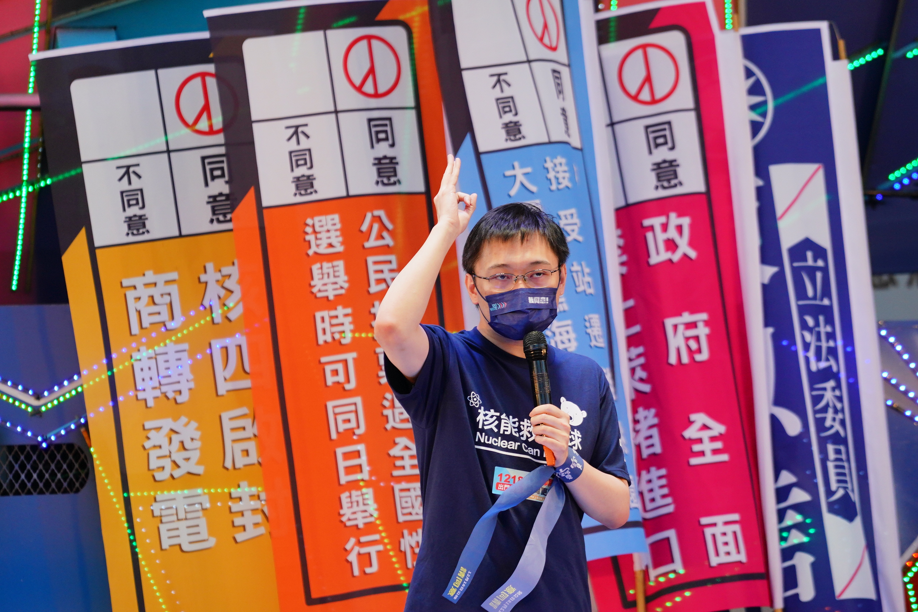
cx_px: 459
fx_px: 7649
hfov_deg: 6.9
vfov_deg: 4.6
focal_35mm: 300
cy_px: 306
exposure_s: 1/640
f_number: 4
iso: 800
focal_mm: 200
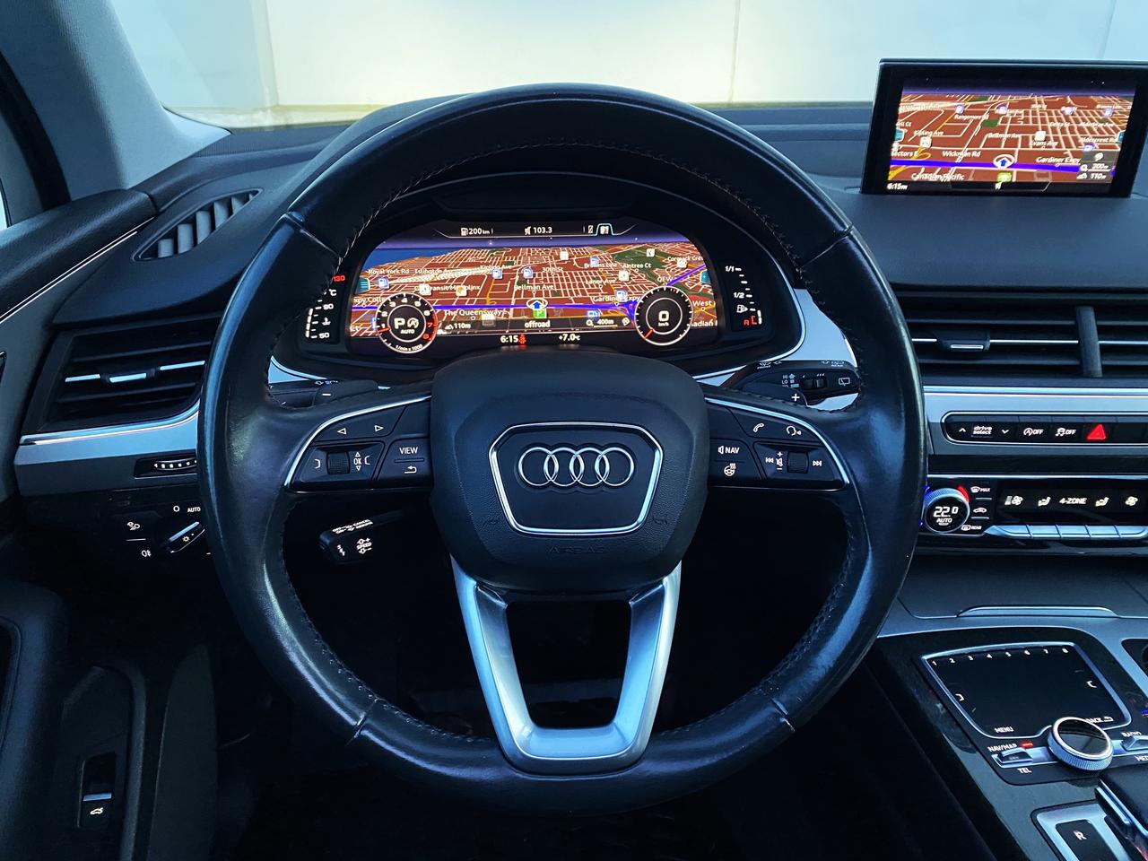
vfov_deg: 53.1
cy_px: 430
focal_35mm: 26
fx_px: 862
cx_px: 574
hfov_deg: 67.3
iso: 640
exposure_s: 1/28
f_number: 1.8
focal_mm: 4.25
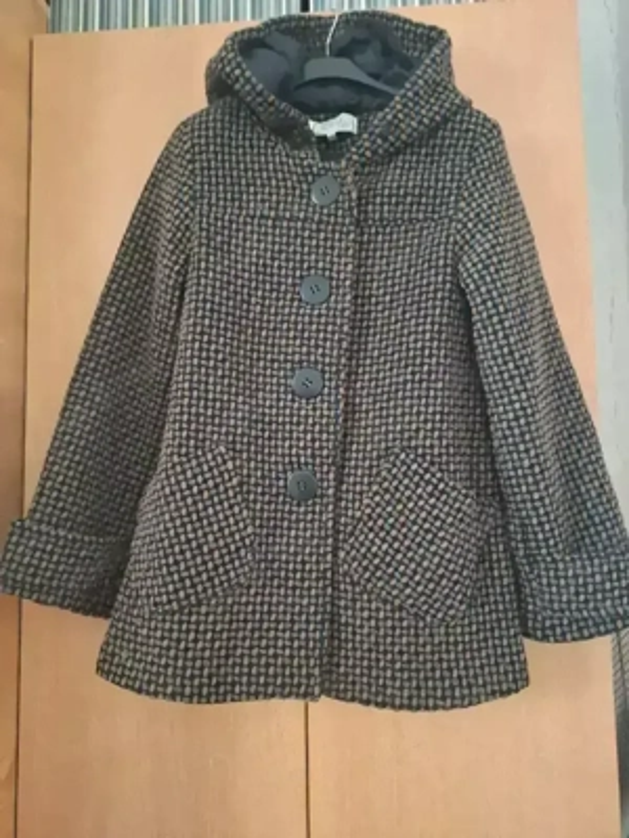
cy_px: 419
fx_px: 557
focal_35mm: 23
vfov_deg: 73.9
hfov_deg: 58.9
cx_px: 314
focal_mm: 5.54
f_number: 1.8
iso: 640
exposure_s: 1/20
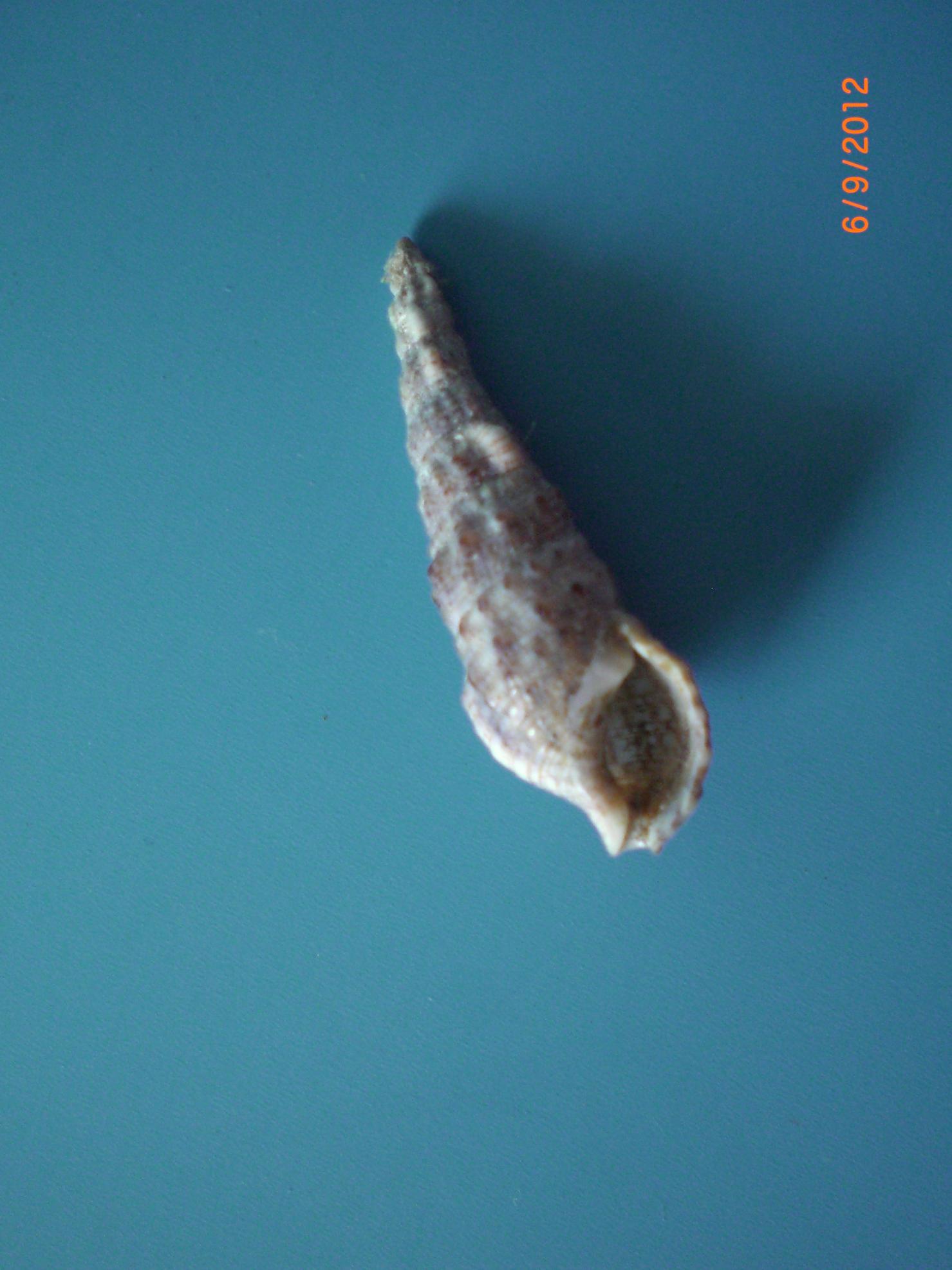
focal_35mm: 38
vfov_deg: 49.0
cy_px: 635
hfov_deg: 37.7
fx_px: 1393
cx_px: 476
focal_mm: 6.3
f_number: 3.1
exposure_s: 1/50
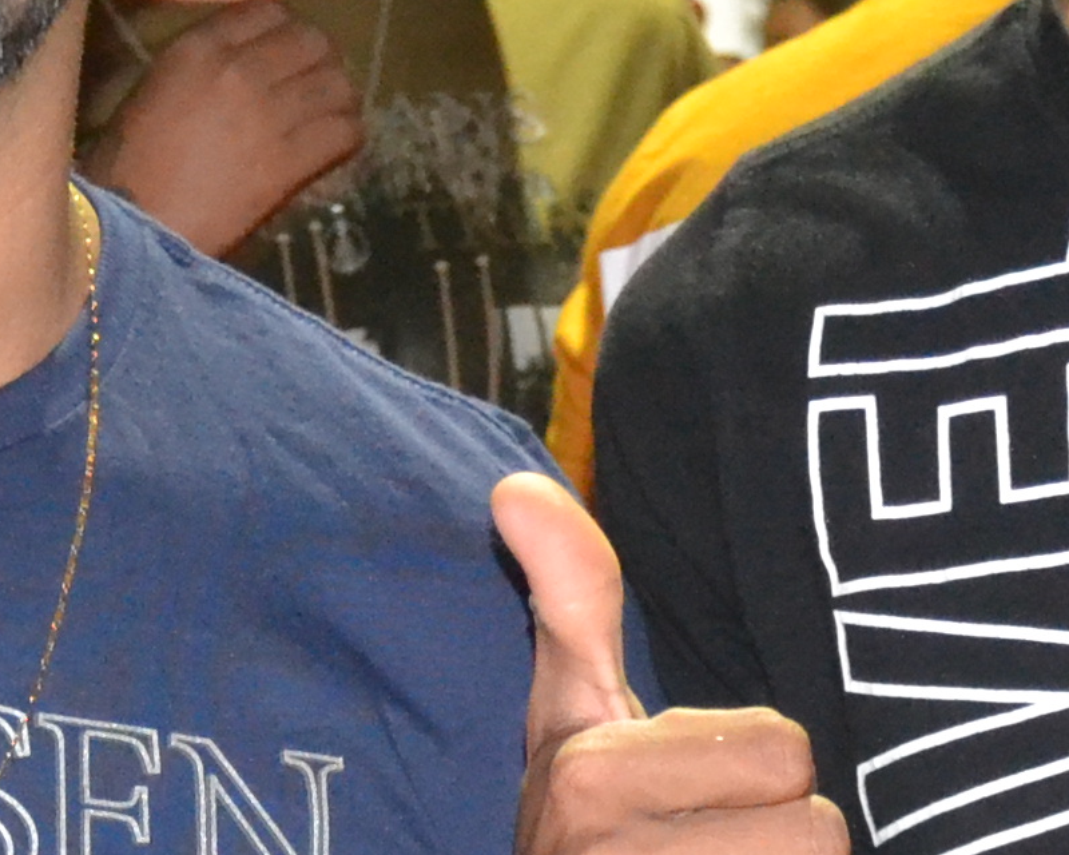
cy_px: 627
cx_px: 76
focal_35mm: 203
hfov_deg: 9.5
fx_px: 6413
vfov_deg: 7.6
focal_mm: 25
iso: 3200
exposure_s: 1/60
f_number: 4
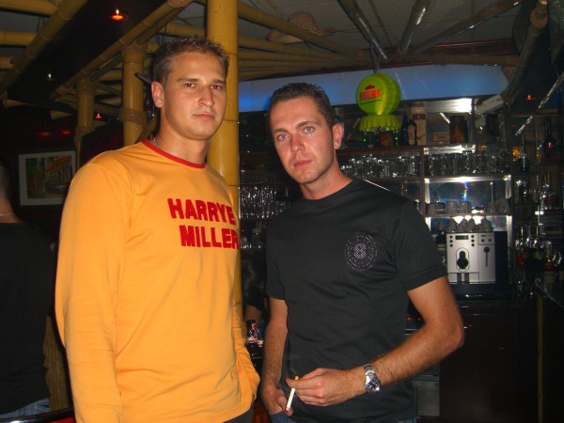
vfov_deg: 37.7
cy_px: 212
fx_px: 619
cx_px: 282
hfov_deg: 49.0
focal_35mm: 38
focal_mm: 7.9
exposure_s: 1/60
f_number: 2.8
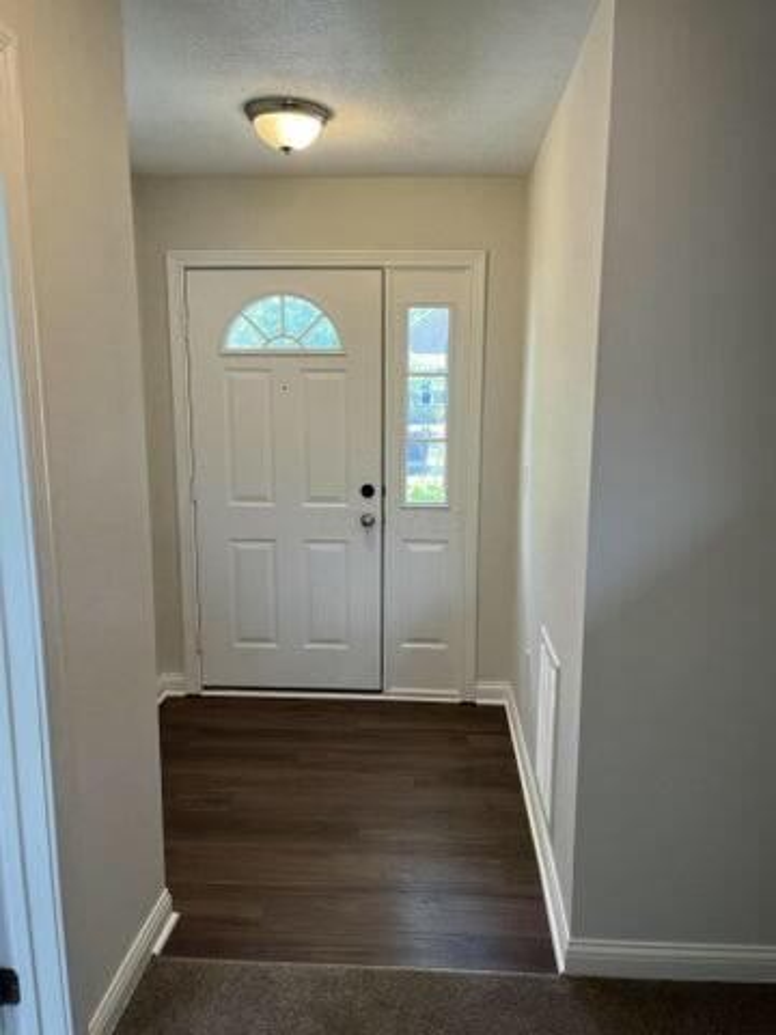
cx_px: 388
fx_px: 777
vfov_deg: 67.3
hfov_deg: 53.1
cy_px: 518
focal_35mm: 26
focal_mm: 5.1
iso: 64
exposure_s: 1/60
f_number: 1.6
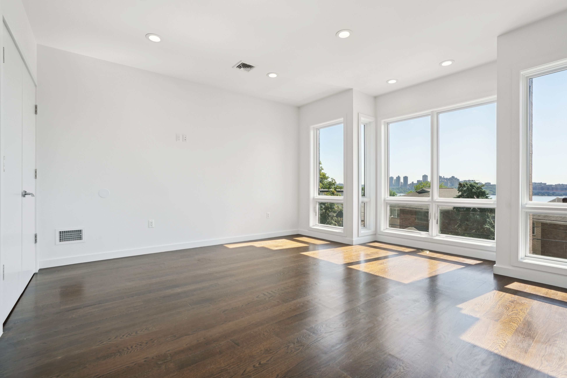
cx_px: 284
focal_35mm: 16
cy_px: 189
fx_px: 252
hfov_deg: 96.7
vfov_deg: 73.7
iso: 400
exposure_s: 1/60
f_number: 8
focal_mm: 16
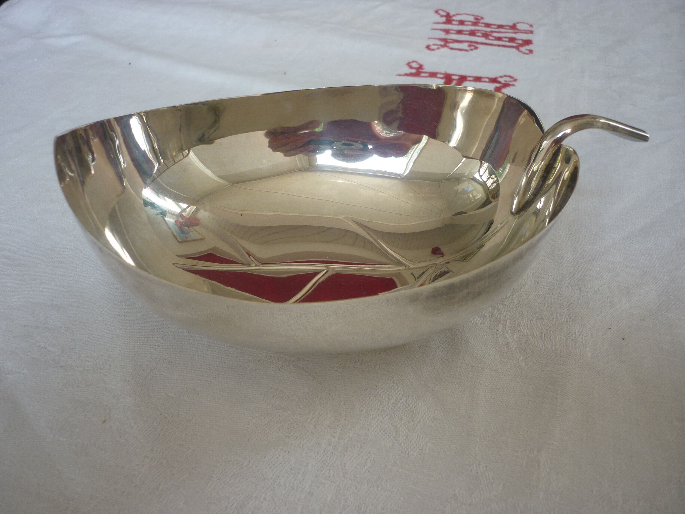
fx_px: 653
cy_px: 257
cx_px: 342
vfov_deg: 42.9
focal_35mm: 33
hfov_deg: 55.4
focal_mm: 5.5
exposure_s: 1/125
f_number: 2.8
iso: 80
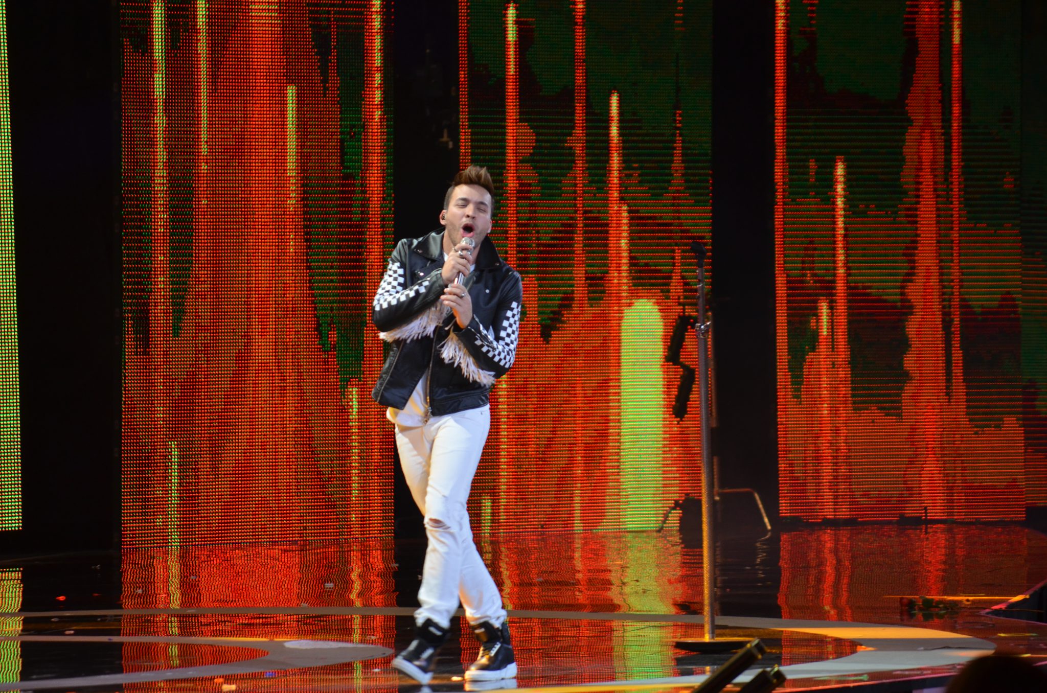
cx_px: 524
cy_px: 346
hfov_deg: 8.3
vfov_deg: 5.5
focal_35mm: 248
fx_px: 7182
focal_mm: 165
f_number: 5.3
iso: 800
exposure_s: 1/125
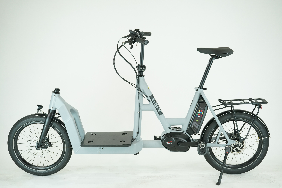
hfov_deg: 41.9
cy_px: 94
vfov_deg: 28.6
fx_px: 368
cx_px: 141
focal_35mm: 47
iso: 1600
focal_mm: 47
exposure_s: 1/200
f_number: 5.6
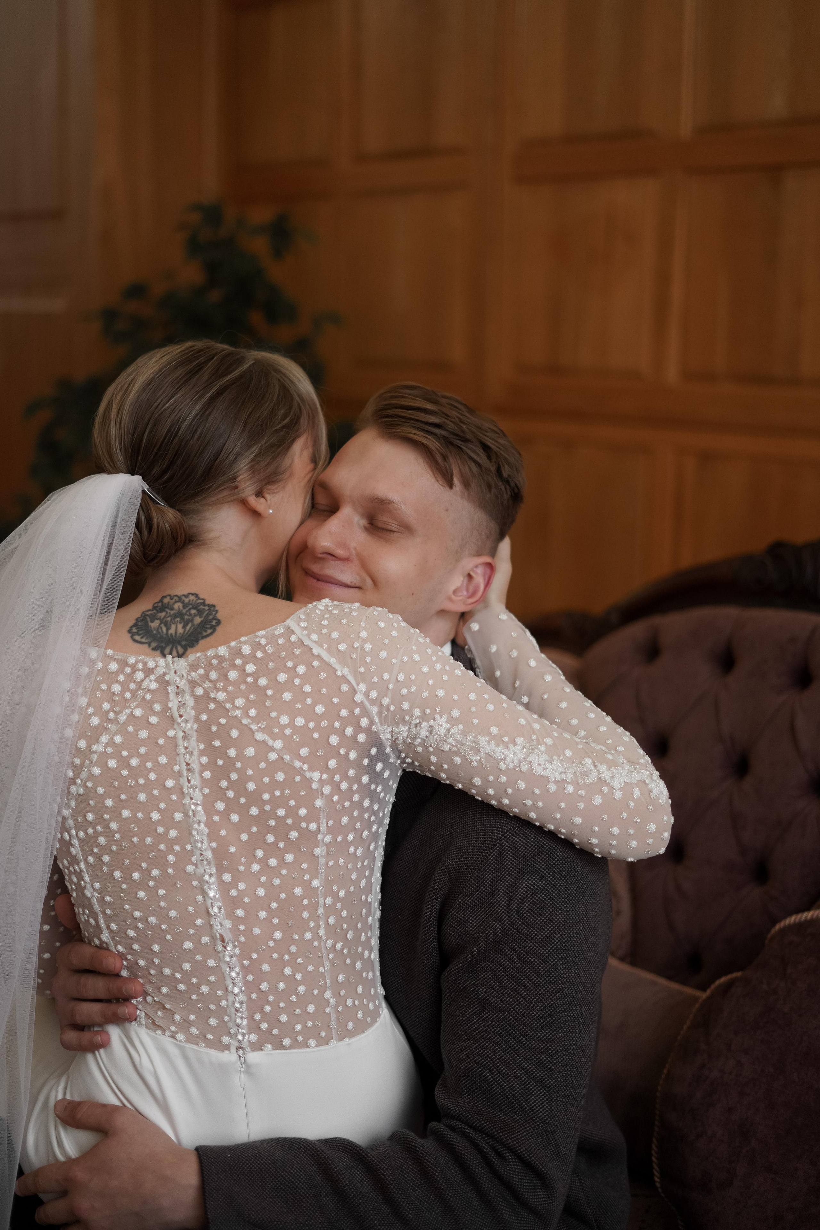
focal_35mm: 50
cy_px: 615
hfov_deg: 27.0
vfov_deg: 39.6
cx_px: 410
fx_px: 1708
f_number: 1.8
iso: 640
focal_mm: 50
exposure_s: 1/500
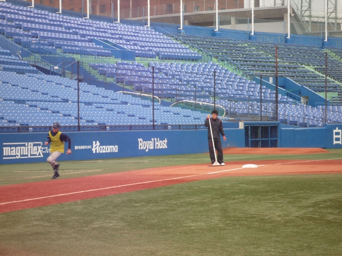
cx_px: 171
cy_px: 128
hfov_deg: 15.8
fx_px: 1235
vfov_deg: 11.9
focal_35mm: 125
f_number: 5.9
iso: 100
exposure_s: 1/125
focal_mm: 22
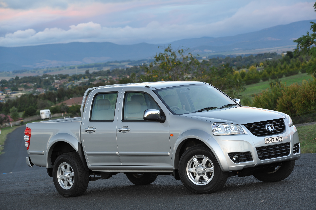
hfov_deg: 14.7
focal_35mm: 140
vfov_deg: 9.8
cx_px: 158
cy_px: 105
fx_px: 1228
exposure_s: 1/5
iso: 200
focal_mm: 140
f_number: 8
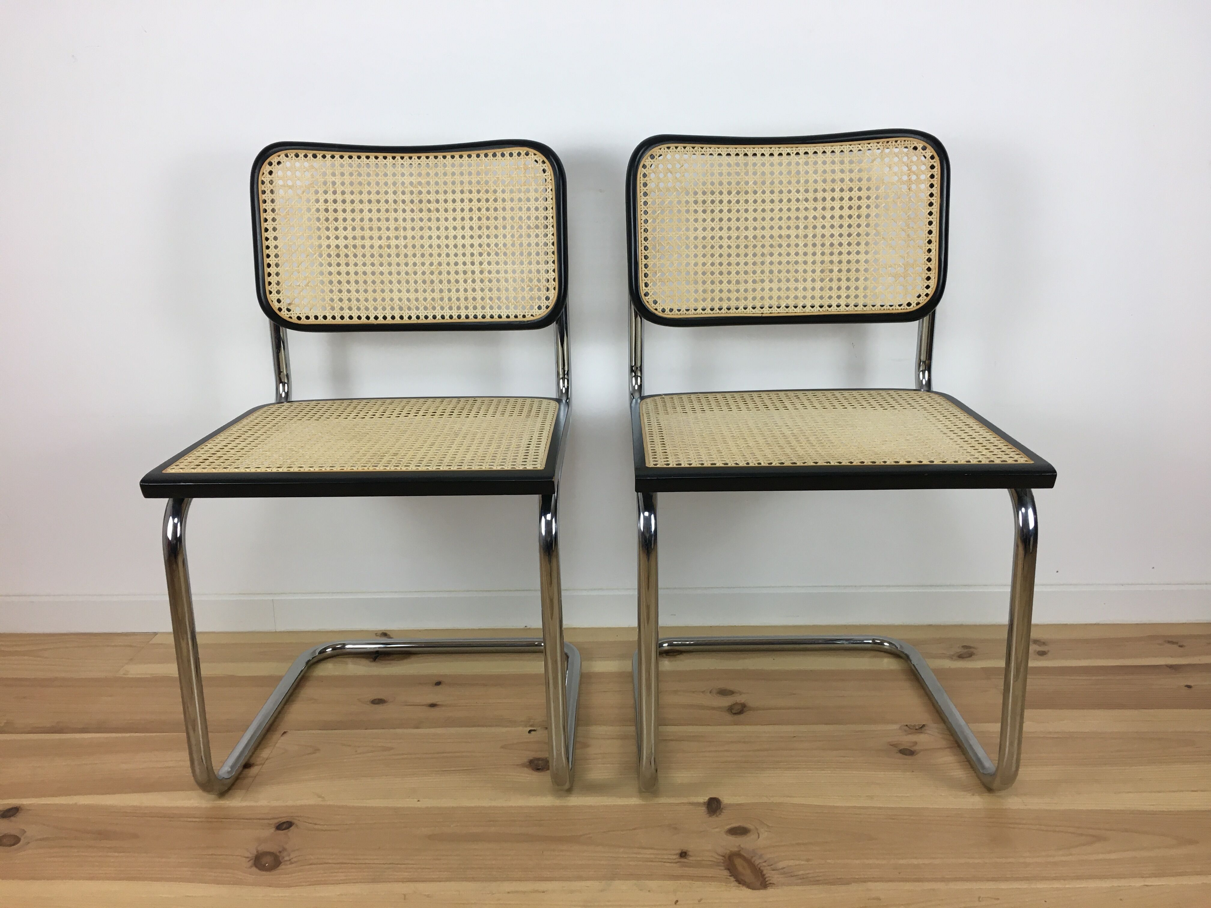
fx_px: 1015
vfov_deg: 48.2
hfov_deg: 61.7
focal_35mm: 29
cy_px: 454
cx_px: 606
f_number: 2.2
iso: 25
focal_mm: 4.15
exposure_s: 1/33
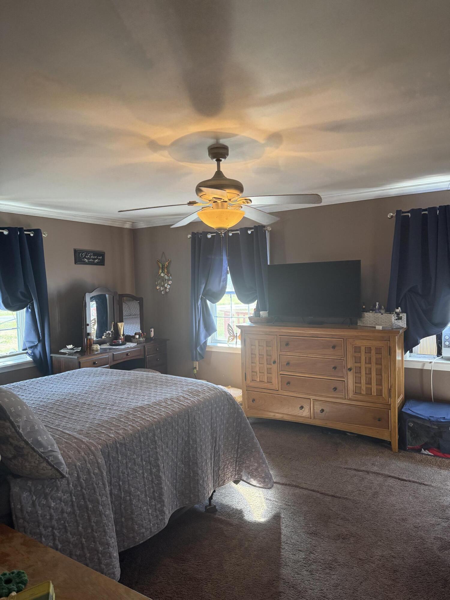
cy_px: 300
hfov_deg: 56.8
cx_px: 225
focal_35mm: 24
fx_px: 416
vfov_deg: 71.6
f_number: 1.78
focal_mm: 6.76
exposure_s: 1/120
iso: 250
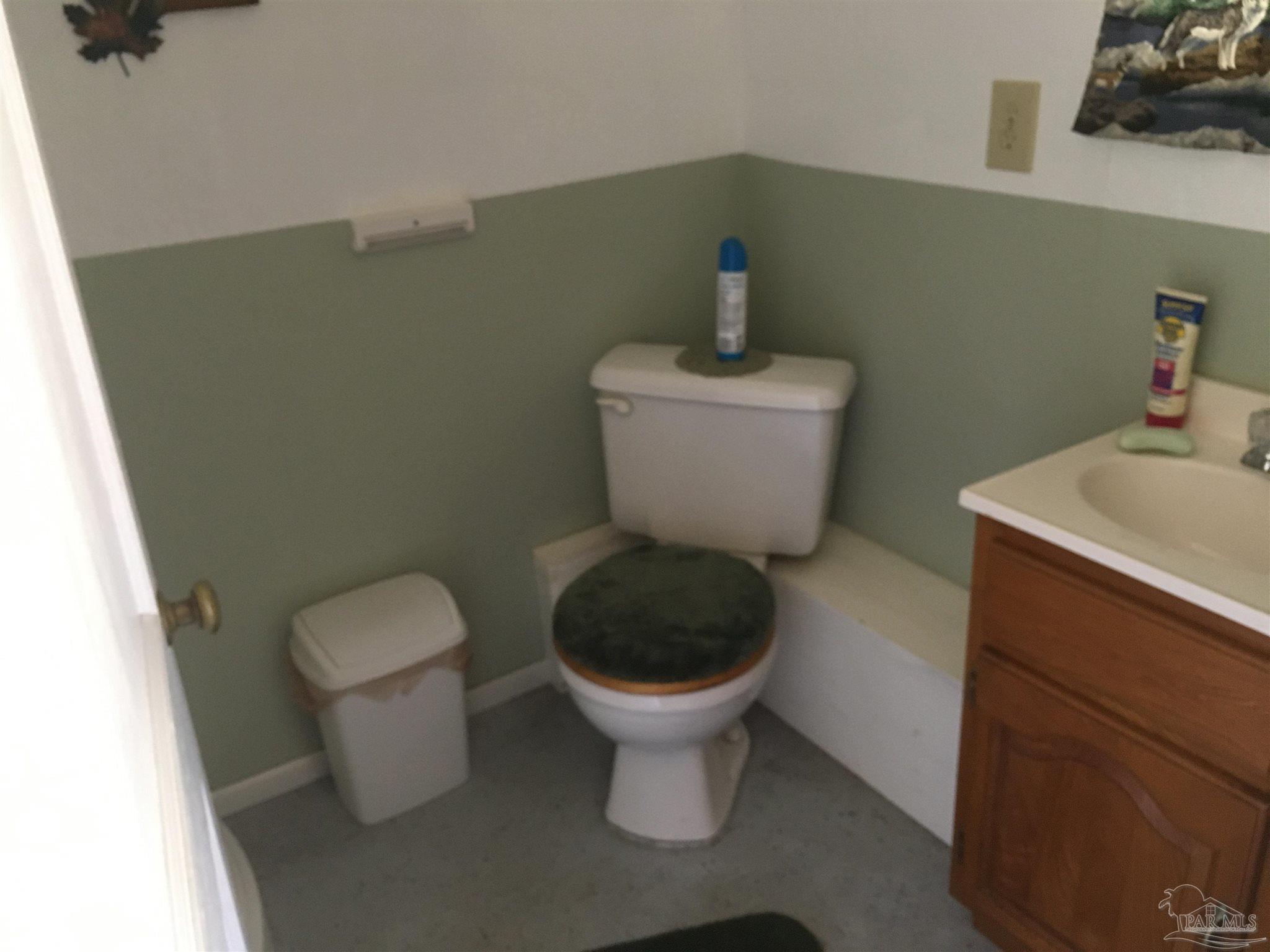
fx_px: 1064
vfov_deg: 48.2
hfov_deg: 61.7
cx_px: 635
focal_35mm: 29
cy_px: 476
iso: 200
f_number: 2.2
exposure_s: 1/17
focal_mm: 4.15
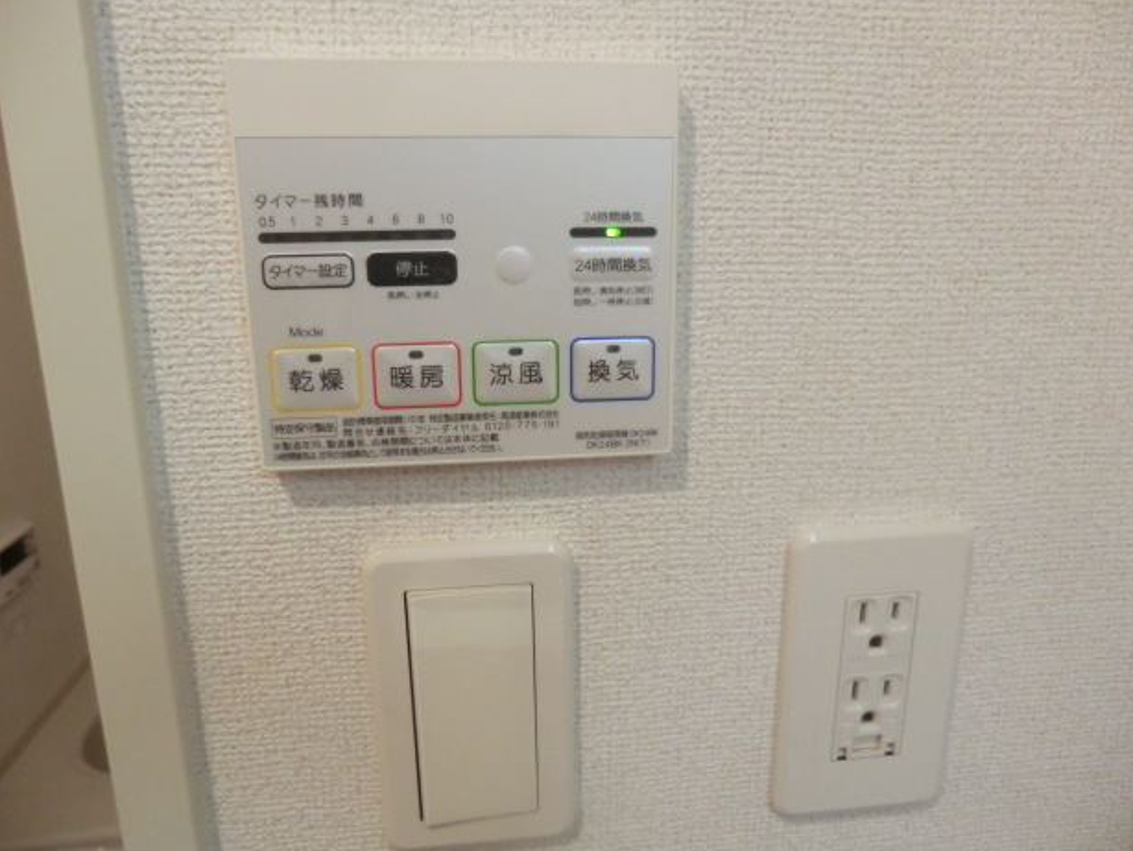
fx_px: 819
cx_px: 559
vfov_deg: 54.9
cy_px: 437
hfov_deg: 69.4
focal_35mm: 25
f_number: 3.2
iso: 400
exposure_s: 1/60
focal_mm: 4.3
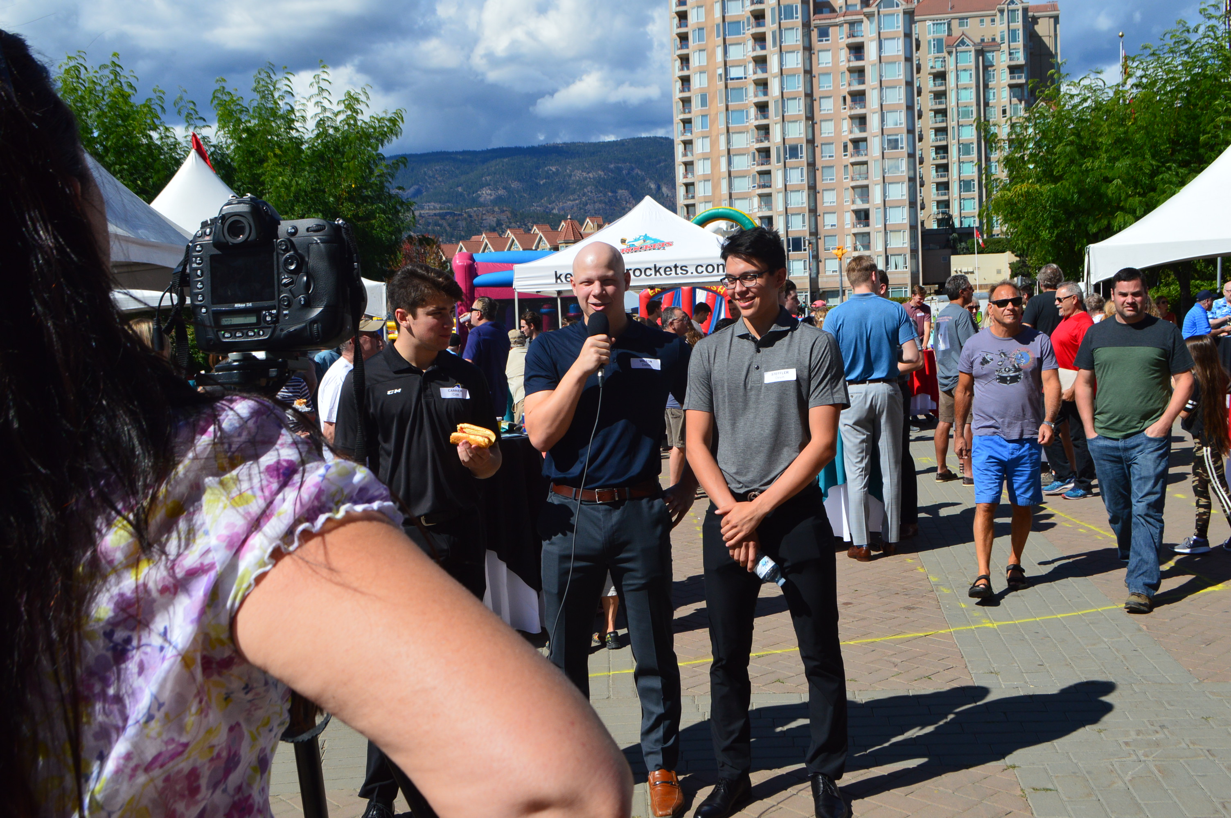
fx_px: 1230
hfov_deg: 53.2
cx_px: 616
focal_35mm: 36
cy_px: 409
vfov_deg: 36.8
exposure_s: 1/500
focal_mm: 24
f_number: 11
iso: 360
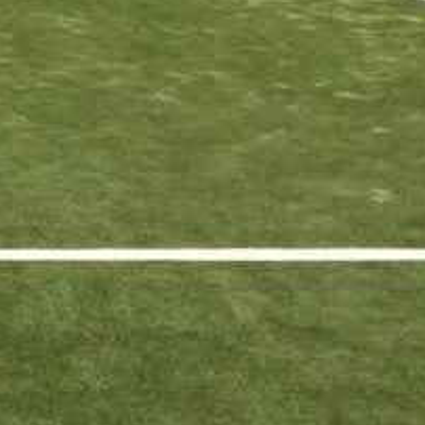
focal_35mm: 130
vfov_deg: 12.9
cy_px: -147
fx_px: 1806
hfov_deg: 11.8
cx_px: -459
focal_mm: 4.15
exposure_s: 1/1282
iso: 32
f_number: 2.2
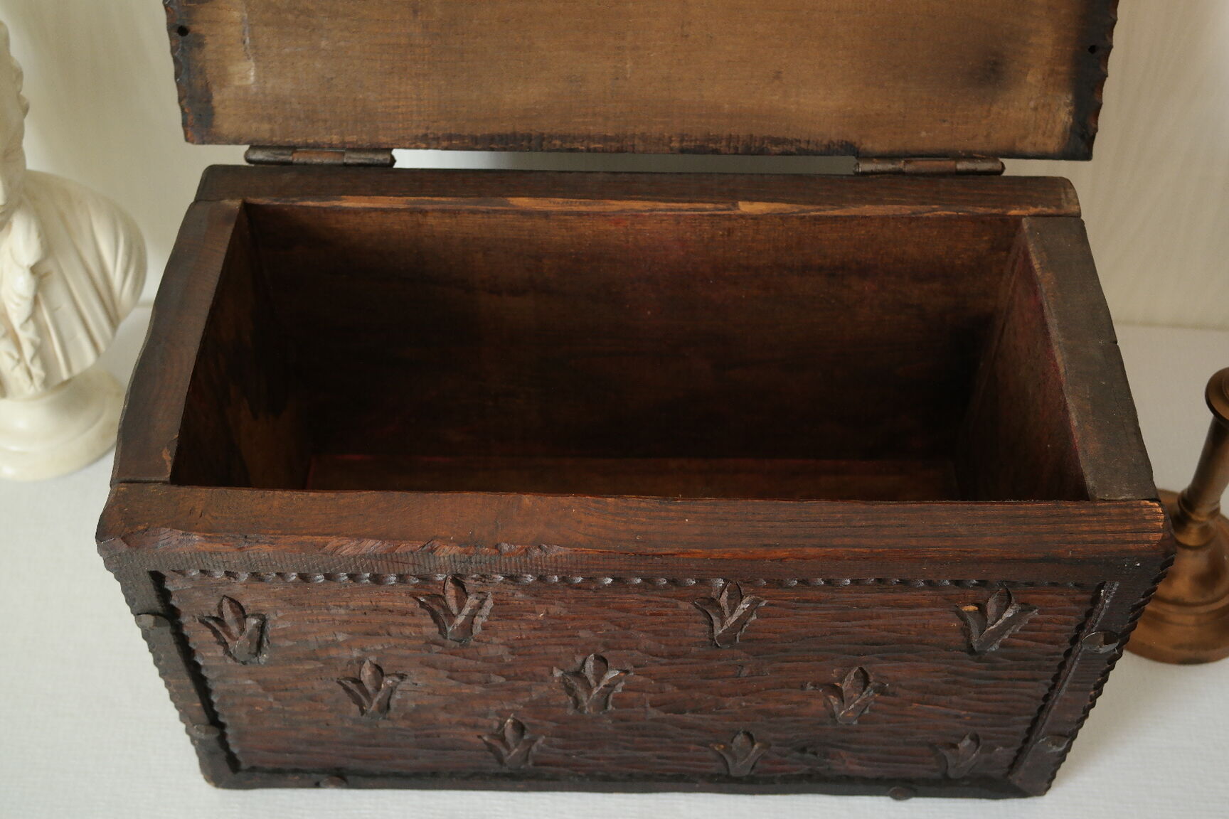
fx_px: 1468
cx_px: 614
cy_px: 410
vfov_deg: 31.2
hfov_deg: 45.4
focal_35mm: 43
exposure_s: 1/30
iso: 800
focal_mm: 28
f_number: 6.3
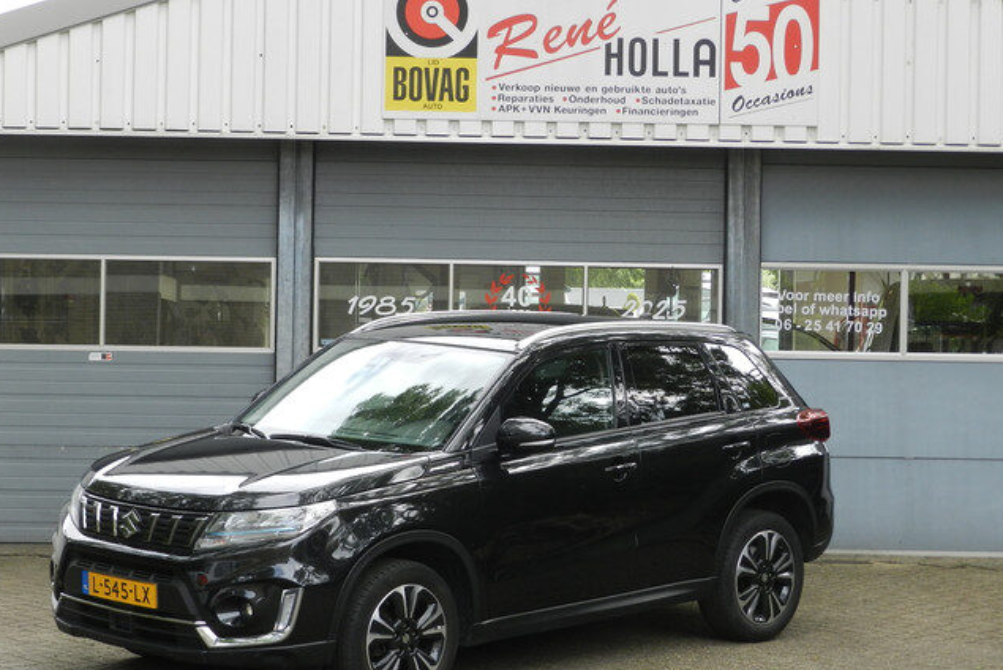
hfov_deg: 23.1
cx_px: 499
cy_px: 341
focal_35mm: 88
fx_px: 2453
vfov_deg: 15.5
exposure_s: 1/200
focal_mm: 14.9
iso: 160
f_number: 4.4
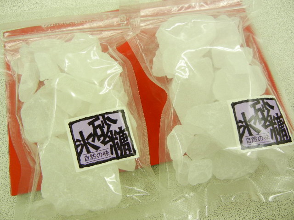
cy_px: 110
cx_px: 147
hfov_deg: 60.0
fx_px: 255
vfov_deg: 46.8
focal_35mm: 30
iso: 297
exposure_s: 1/60
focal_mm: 5.4
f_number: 3.5
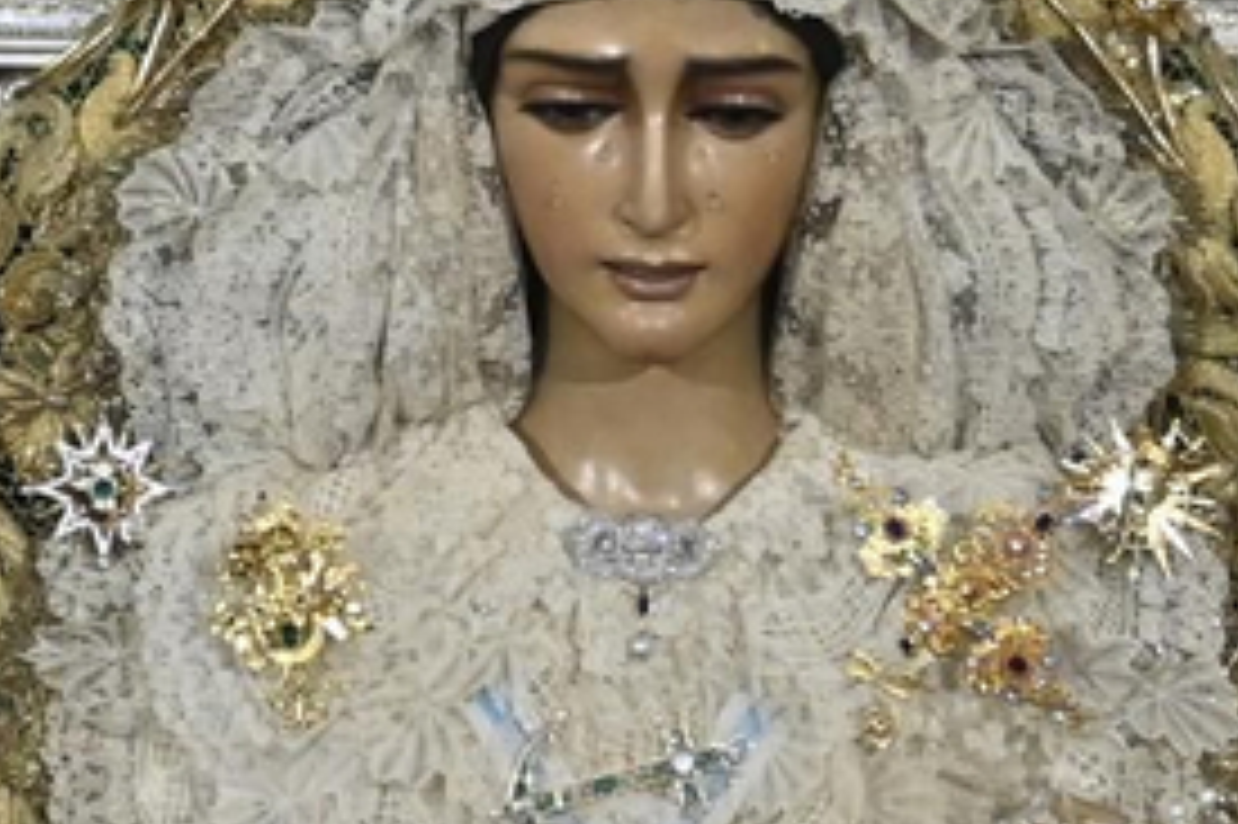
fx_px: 28215
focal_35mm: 821
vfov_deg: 1.7
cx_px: 693
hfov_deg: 2.5
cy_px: -126
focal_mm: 94
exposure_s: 1/200
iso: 1250
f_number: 5
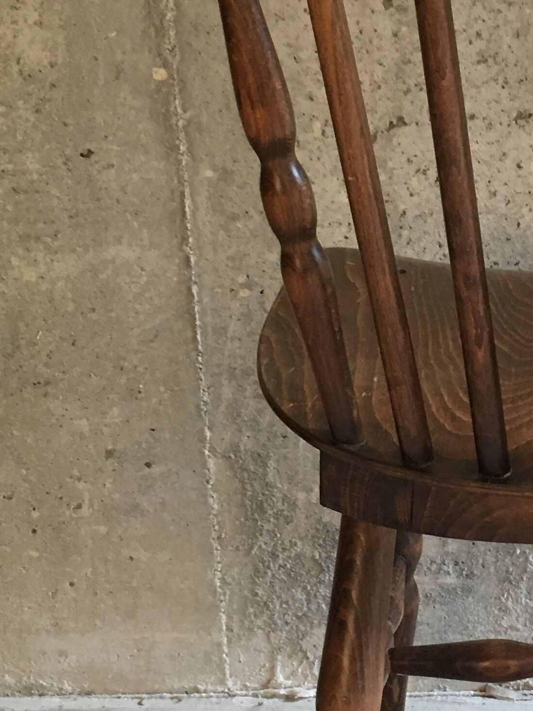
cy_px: 346
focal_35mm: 80
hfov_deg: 17.8
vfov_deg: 24.4
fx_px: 1643
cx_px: 587
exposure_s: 1/33
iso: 125
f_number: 2.2
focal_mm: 4.15
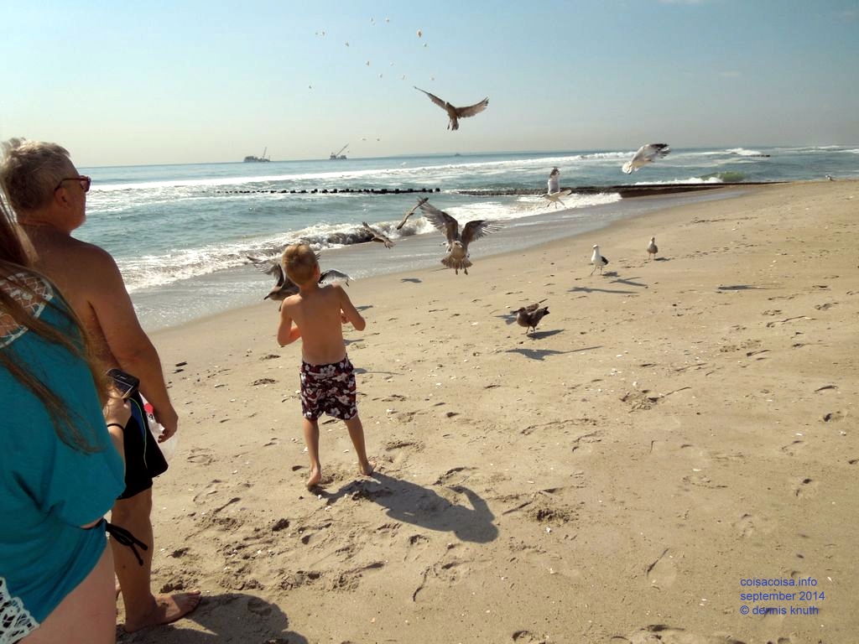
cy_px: 322
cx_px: 430
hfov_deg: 69.4
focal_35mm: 25
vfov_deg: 54.9
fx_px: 620
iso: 100
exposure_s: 1/800
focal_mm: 4.5
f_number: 6.6
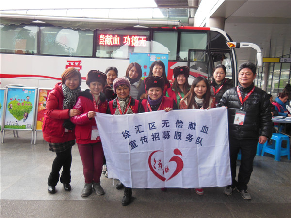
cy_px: 109
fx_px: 210
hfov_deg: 69.4
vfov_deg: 54.9
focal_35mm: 25
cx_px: 146
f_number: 3.5
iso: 160
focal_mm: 4.5
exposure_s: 1/30
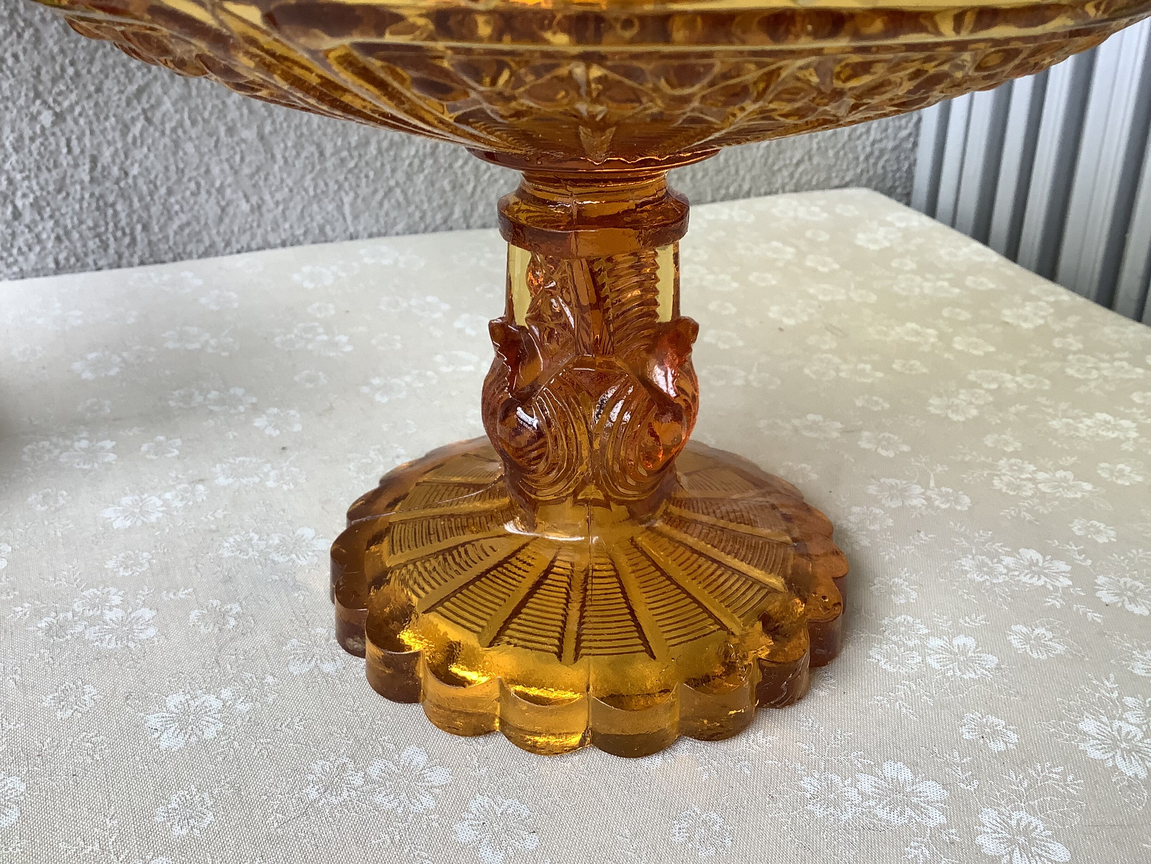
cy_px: 432
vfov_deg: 45.4
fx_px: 1031
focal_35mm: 31
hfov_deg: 58.4
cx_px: 576
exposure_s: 1/60
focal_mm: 3.3
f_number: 2.4
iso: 64
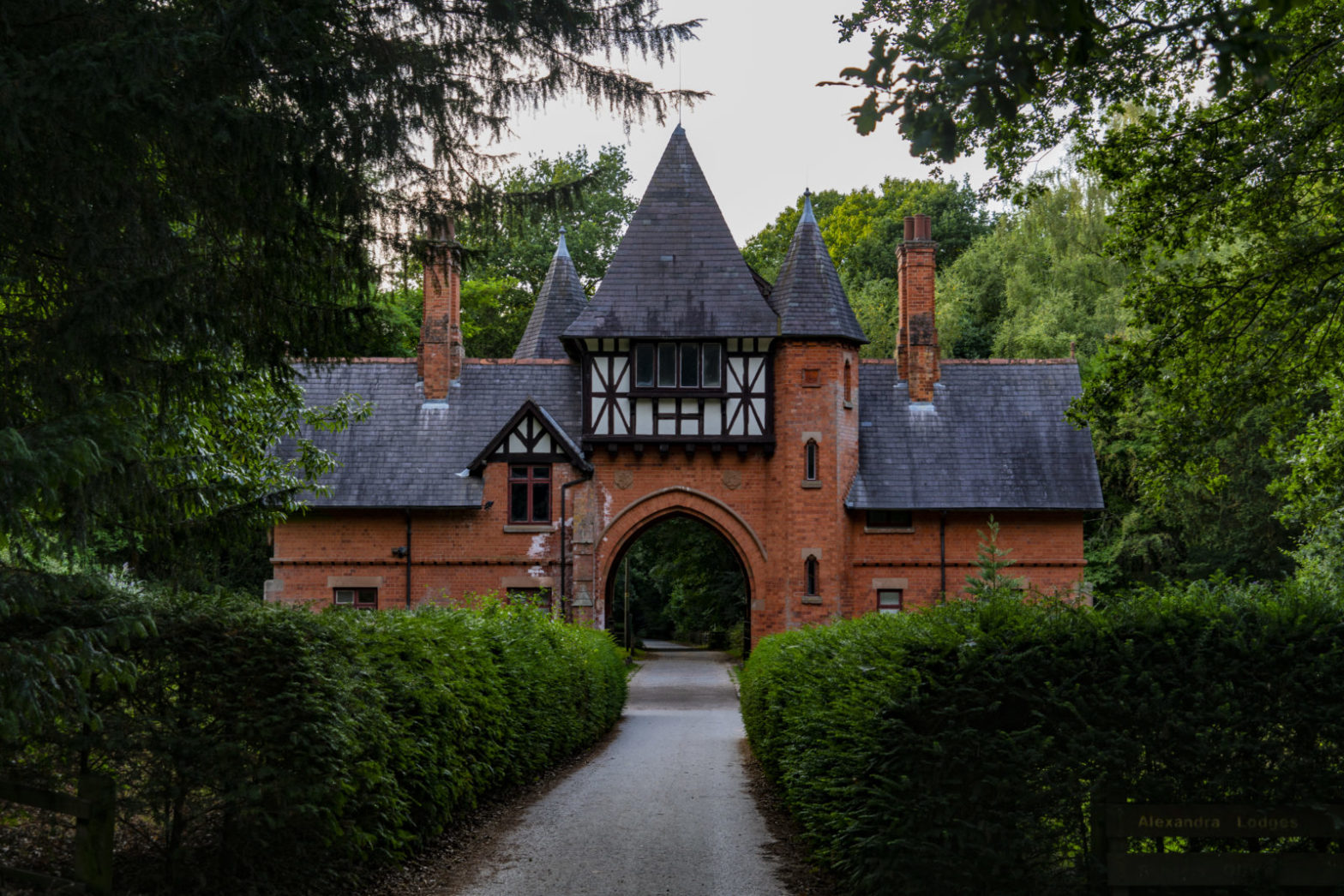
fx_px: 1830
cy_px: 448
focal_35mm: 49
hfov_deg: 40.3
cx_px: 672
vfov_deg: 27.5
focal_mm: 49
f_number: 6.3
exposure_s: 1/40
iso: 200
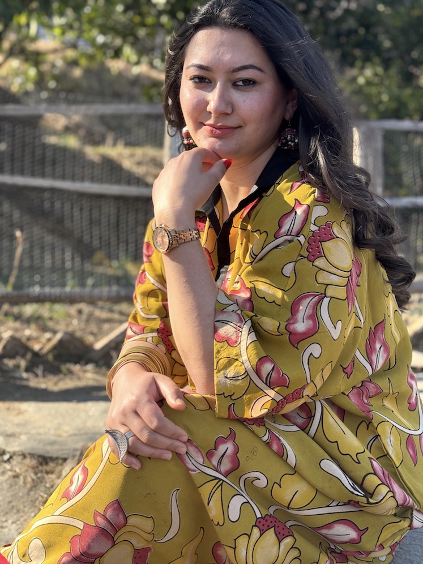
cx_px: 212
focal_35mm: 48
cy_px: 282
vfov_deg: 39.7
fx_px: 782
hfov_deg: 30.3
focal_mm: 6.76
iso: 64
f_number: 1.78
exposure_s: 1/1193
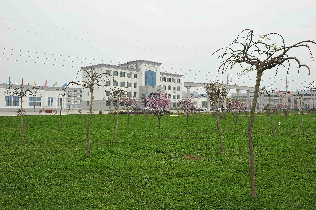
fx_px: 281
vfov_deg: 41.1
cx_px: 158
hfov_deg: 58.7
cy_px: 105
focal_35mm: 32
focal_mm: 32
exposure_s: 1/160
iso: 200
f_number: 13
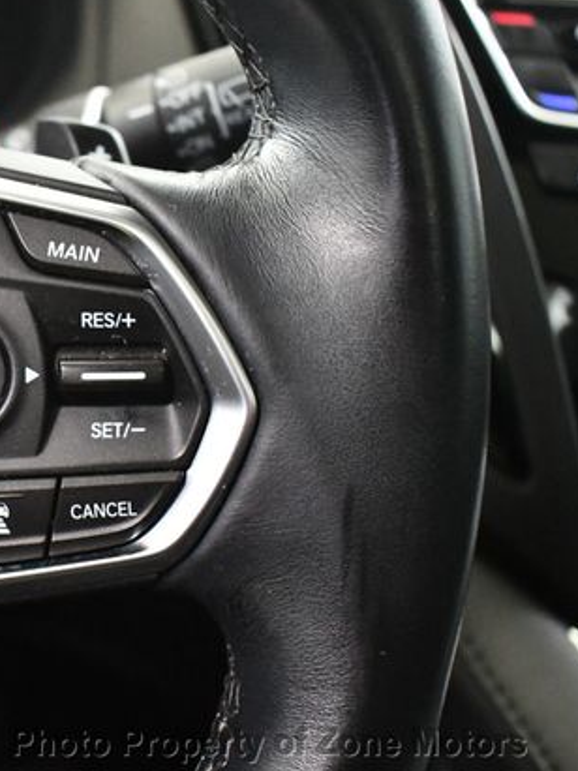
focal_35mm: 54
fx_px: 1203
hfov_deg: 25.6
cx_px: -11
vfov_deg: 35.6
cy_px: 377
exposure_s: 1/60
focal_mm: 18
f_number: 3.5
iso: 5000
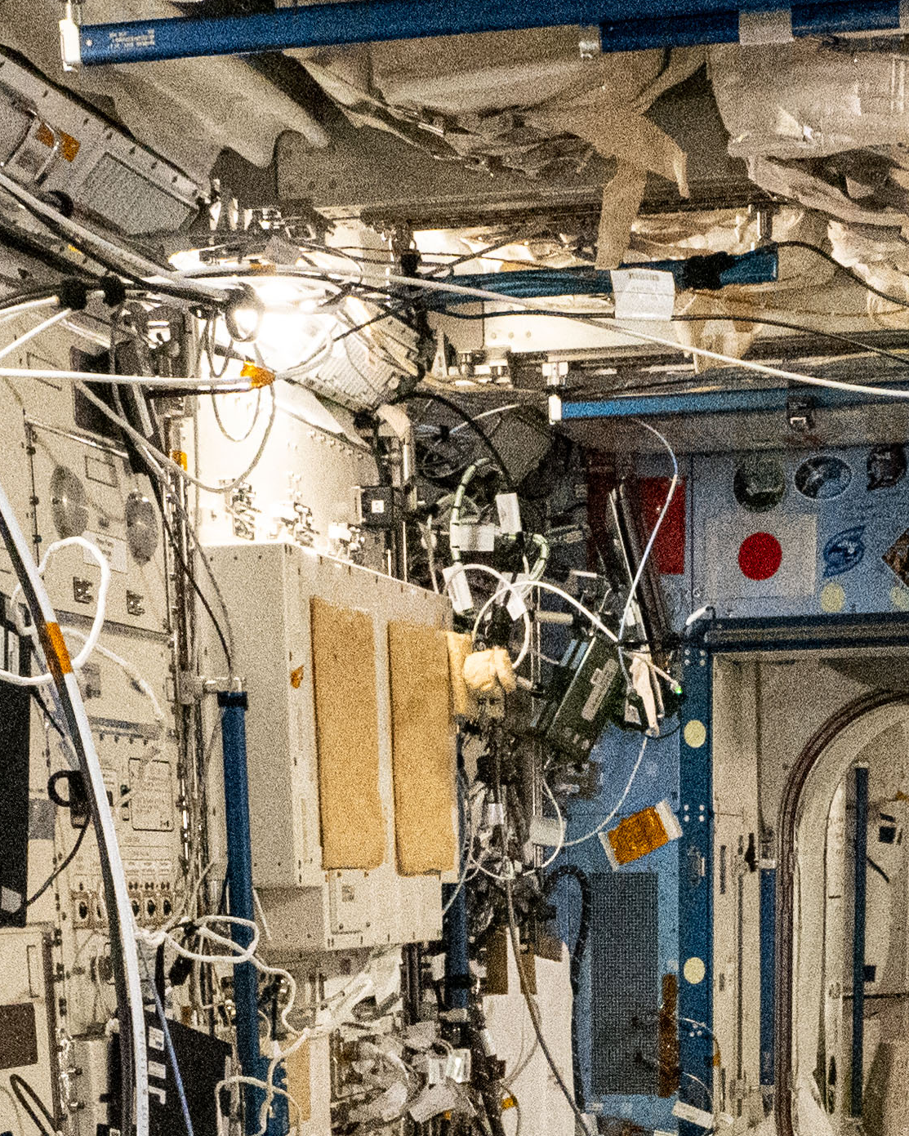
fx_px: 2623
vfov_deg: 21.0
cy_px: 1667
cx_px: 541
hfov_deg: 19.6
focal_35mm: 78
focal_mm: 14
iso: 6400
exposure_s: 1/50
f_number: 10
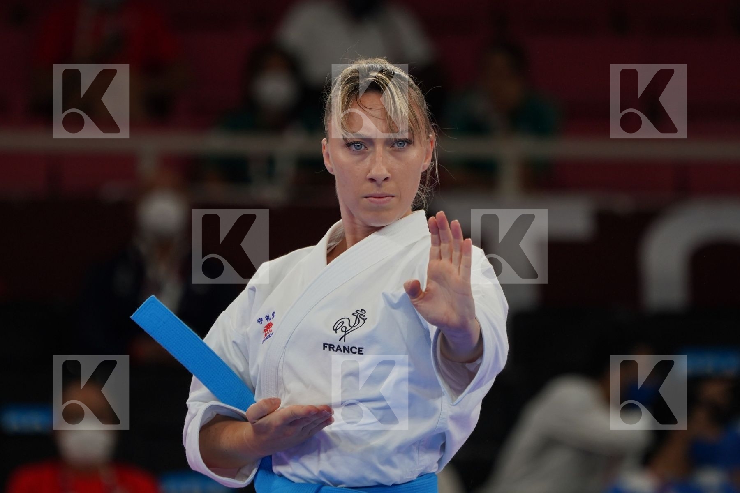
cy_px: 246
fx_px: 10441
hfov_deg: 4.1
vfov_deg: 2.7
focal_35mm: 508
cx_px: 370
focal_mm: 339
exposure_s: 1/500
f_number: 5.6
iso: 800
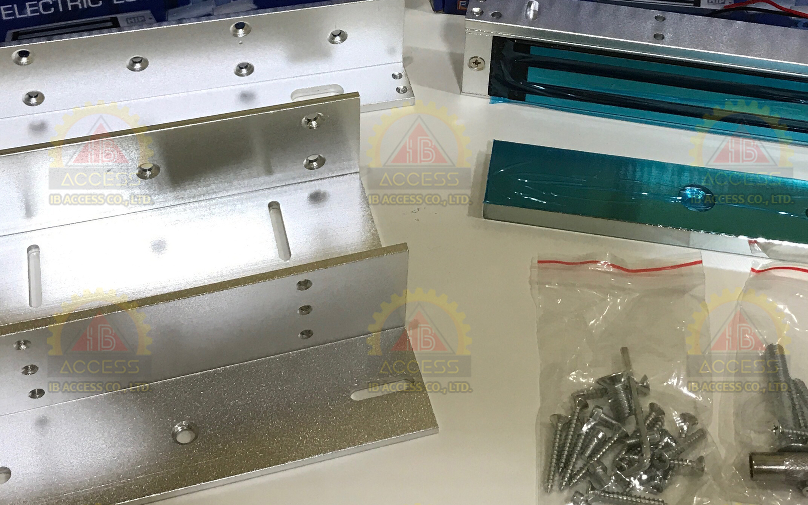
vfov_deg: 22.5
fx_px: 1233
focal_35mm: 56
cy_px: 38
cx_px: 429
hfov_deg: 36.3
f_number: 1.8
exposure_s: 1/20
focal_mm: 3.99
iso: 40
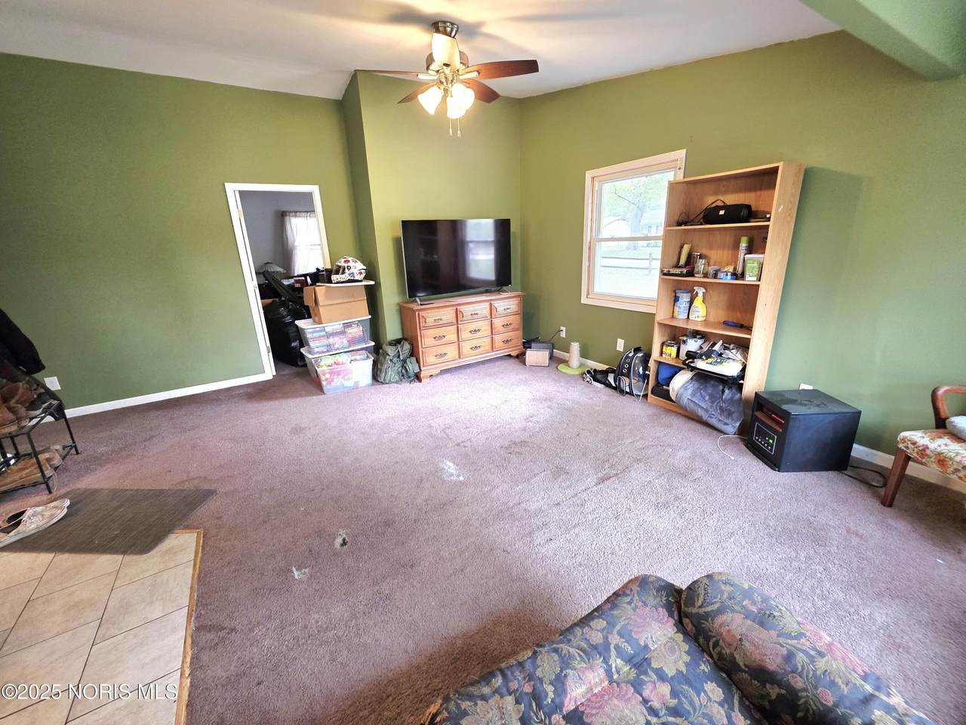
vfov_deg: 89.9
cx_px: 483
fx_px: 363
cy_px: 362
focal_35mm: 13
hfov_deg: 106.2
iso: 400
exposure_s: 1/60.2
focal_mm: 2.2
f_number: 1.9
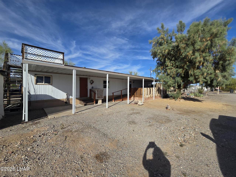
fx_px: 89
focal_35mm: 13
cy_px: 88
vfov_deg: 89.9
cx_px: 118
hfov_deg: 106.2
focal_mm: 2.2
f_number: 2.2
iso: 50
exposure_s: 1/2621
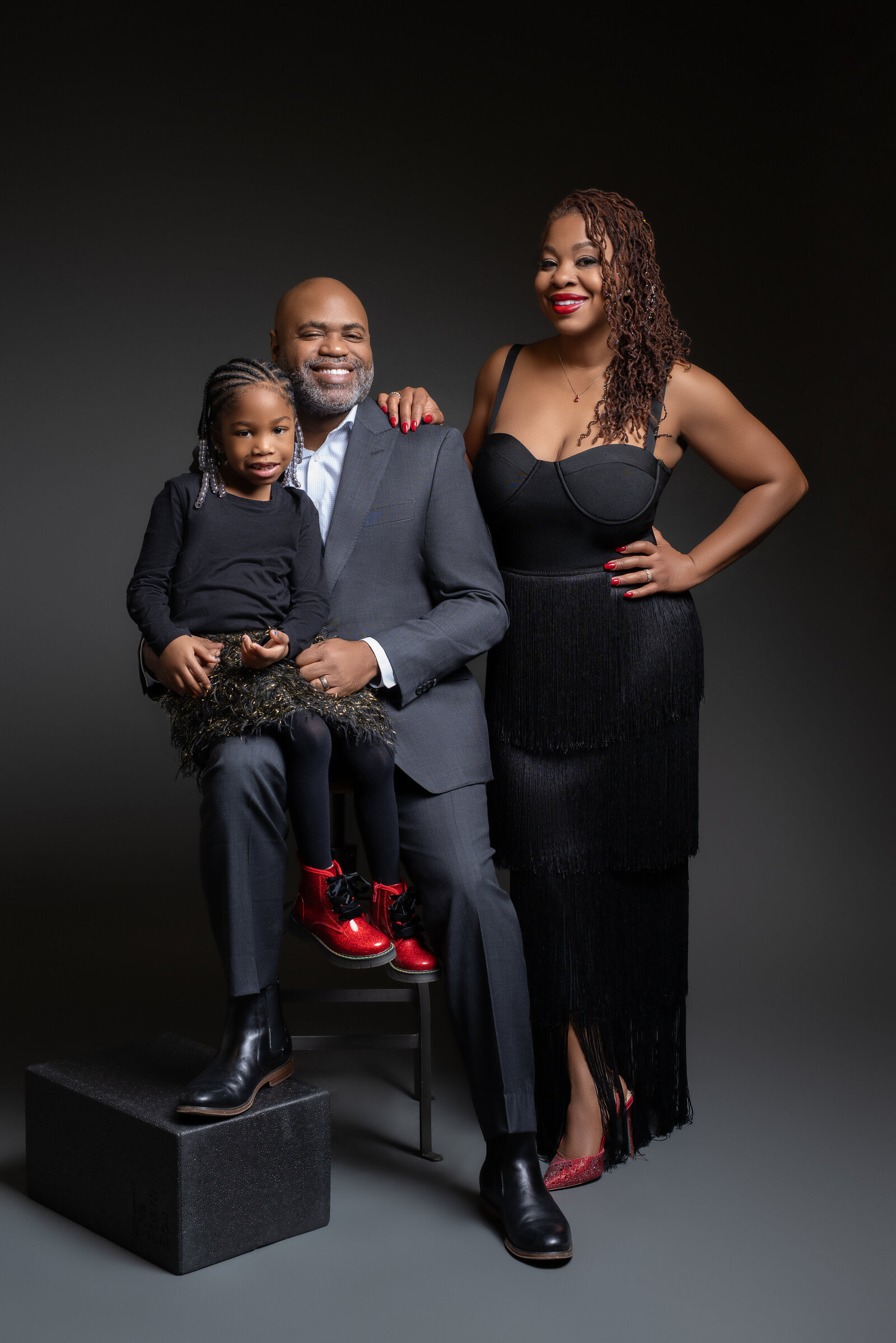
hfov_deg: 27.0
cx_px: 448
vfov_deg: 39.6
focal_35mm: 50
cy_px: 672
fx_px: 1867
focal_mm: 50
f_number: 5.6
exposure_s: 1/200
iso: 320
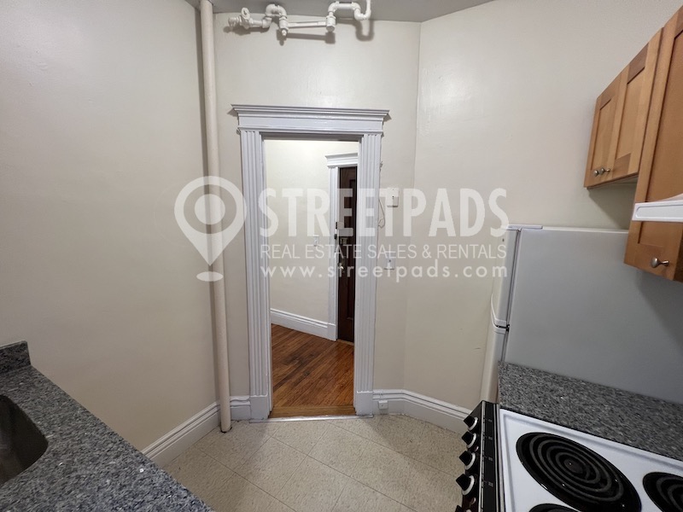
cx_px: 342
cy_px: 256
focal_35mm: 13
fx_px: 256
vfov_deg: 89.9
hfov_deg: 106.2
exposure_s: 1/60
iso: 125
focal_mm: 1.57
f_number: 1.8
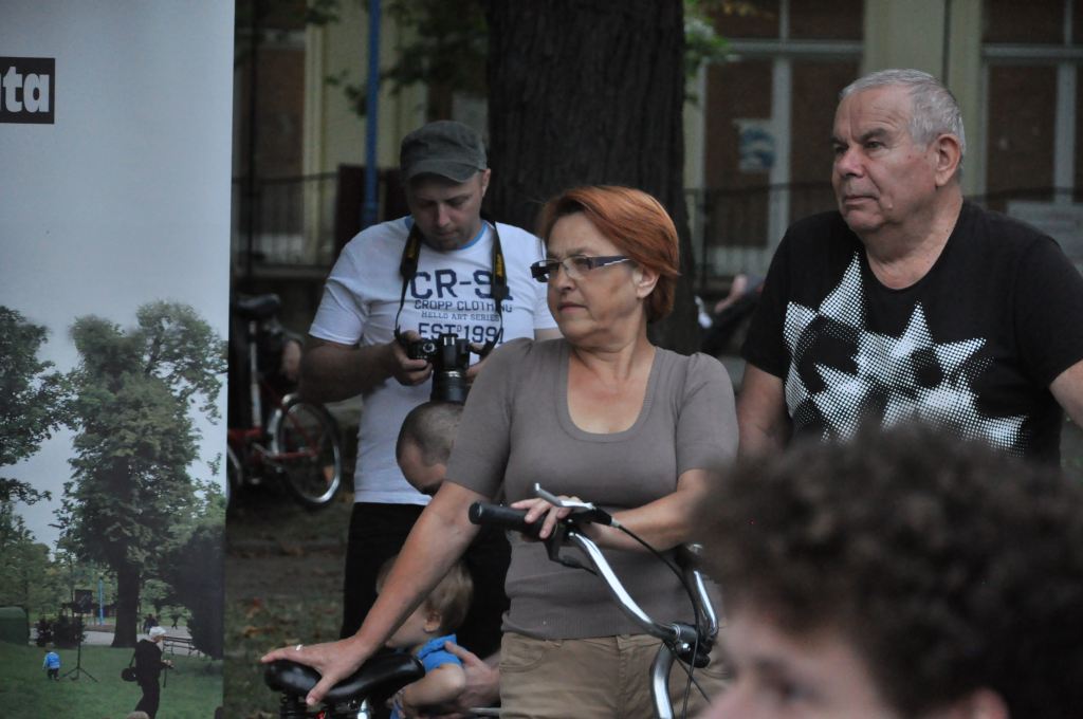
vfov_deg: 8.7
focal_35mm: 158
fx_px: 4732
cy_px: 360
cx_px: 542
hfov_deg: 13.1
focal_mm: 105
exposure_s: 1/200
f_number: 5.6
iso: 2000
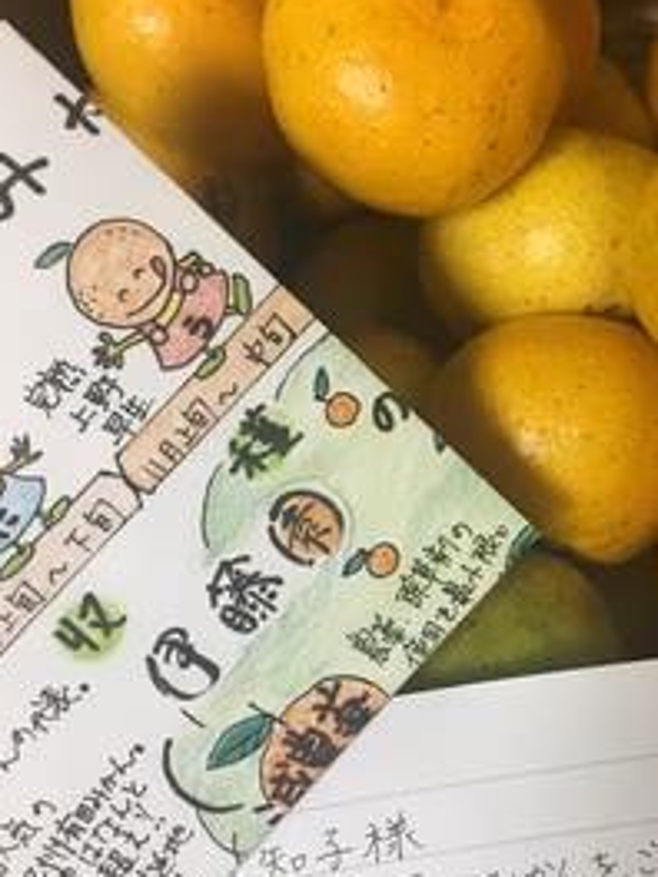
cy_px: 495
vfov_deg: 42.9
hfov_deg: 32.5
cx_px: 465
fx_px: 1115
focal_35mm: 44
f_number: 2.2
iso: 125
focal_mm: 4.15
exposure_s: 1/30
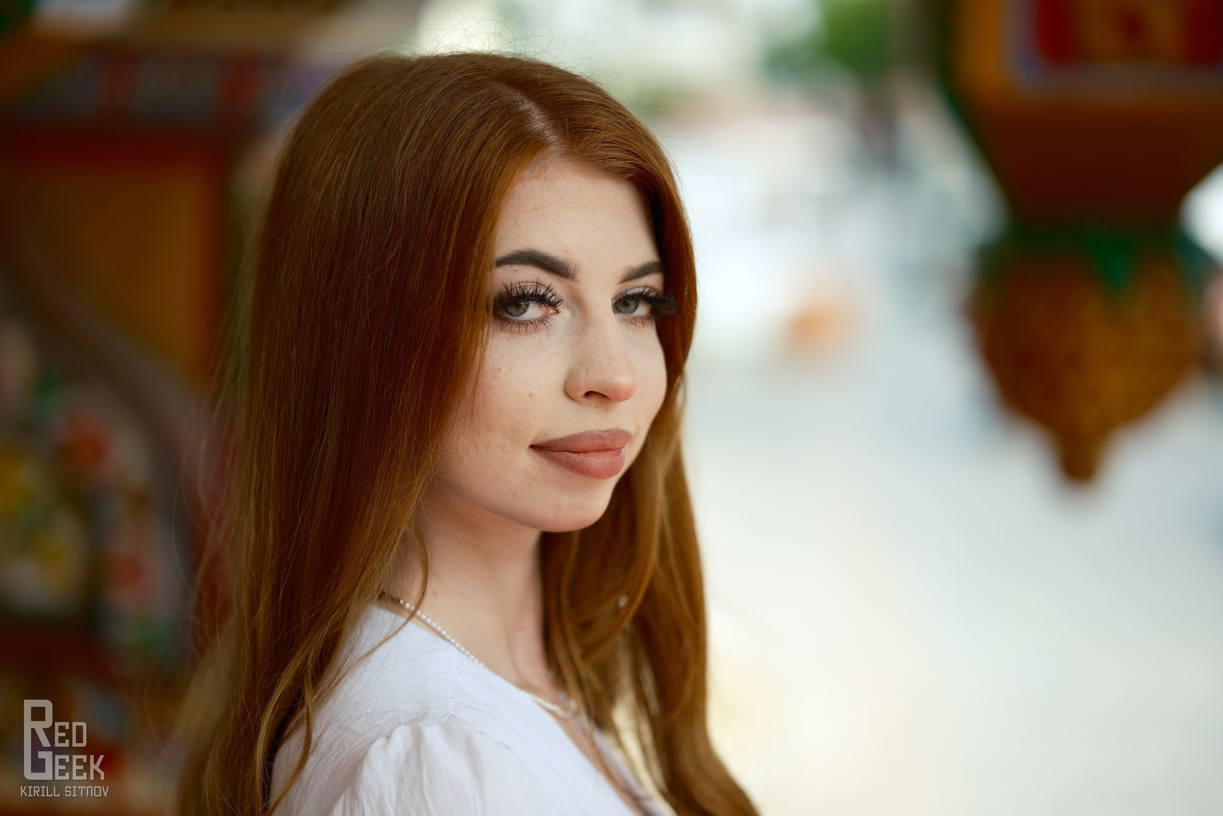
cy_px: 408
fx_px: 2854
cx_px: 612
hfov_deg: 24.2
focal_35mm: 84
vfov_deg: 16.3
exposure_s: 1/1500
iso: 125
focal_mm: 56
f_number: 1.2
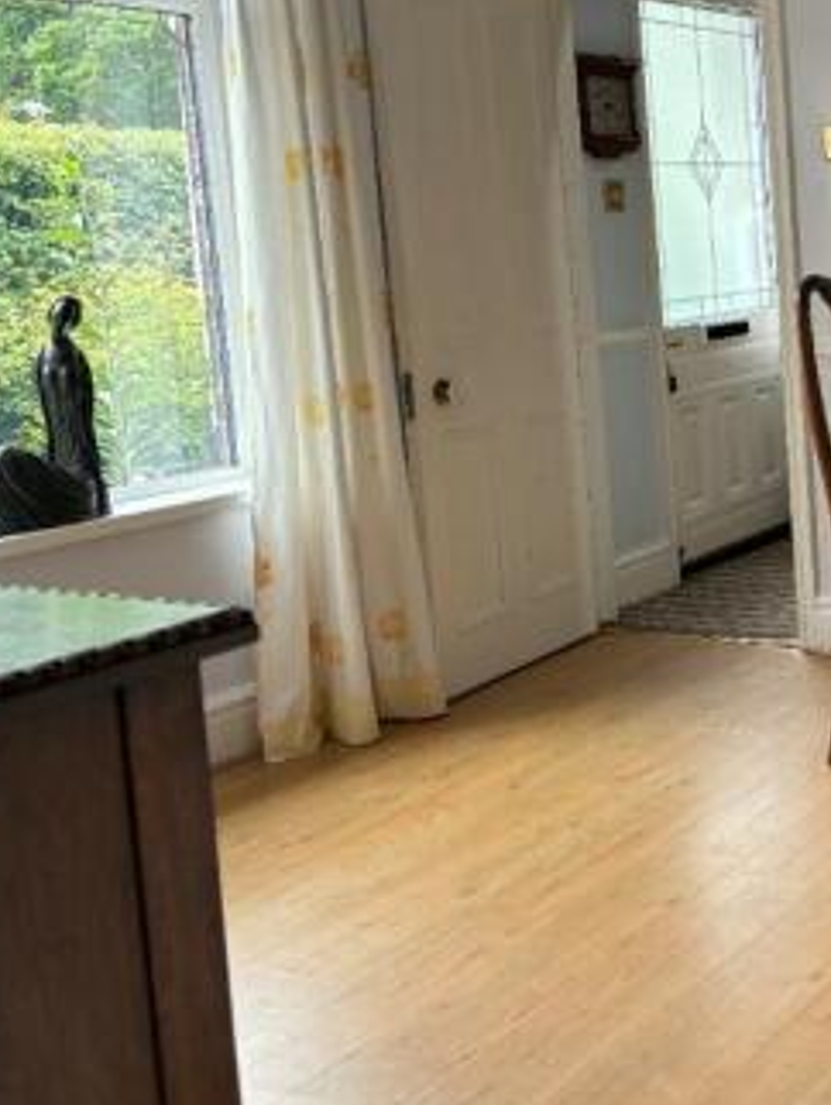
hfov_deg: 28.3
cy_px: 386
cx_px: 901
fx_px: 1502
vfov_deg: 40.0
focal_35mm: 47
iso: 80
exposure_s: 1/121
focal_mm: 5.96
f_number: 1.6
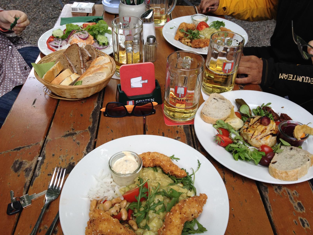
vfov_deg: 40.7
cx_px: 156
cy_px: 118
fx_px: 316
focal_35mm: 35
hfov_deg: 52.6
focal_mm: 4.28
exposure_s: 1/226
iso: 50
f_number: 2.4
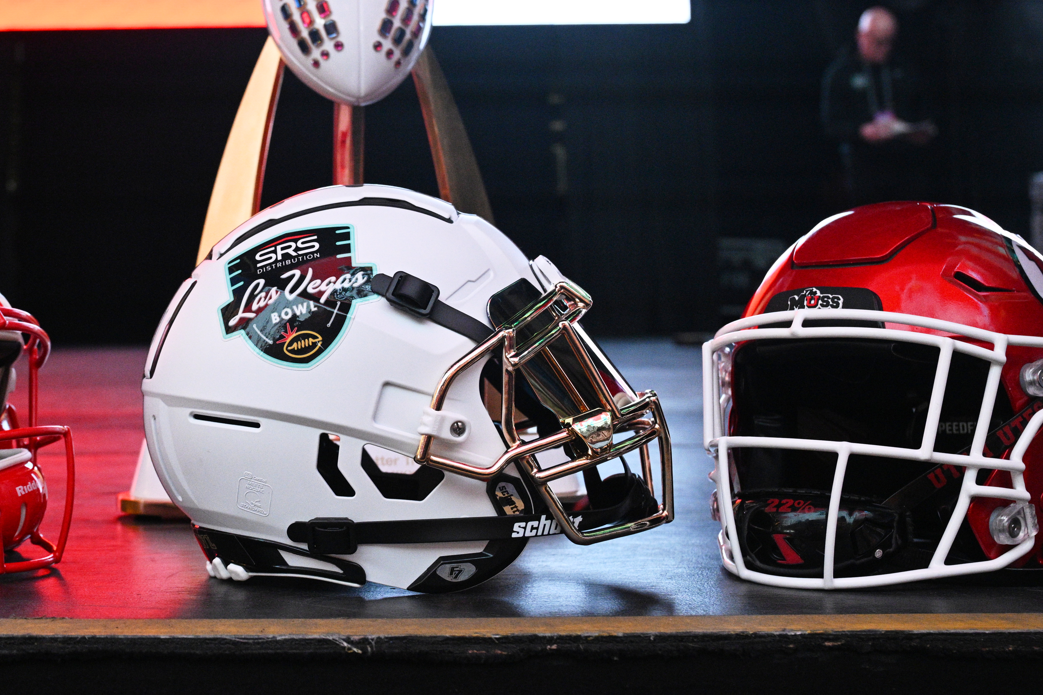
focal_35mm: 54
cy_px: 243
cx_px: 301
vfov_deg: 25.0
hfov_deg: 36.4
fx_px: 1559
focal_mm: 32.5
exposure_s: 1/1000
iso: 3200
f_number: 4.5
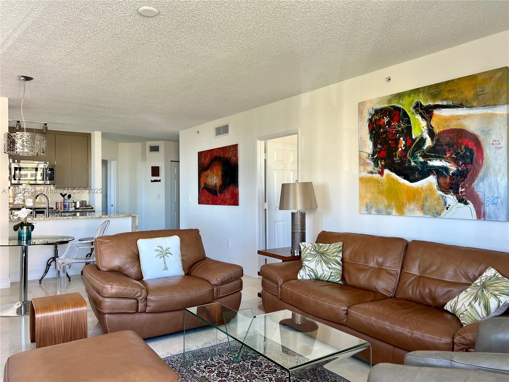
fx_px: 382
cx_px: 254
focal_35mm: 26
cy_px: 191
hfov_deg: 67.3
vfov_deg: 53.1
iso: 80
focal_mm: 5.7
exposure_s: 1/121
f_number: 1.5
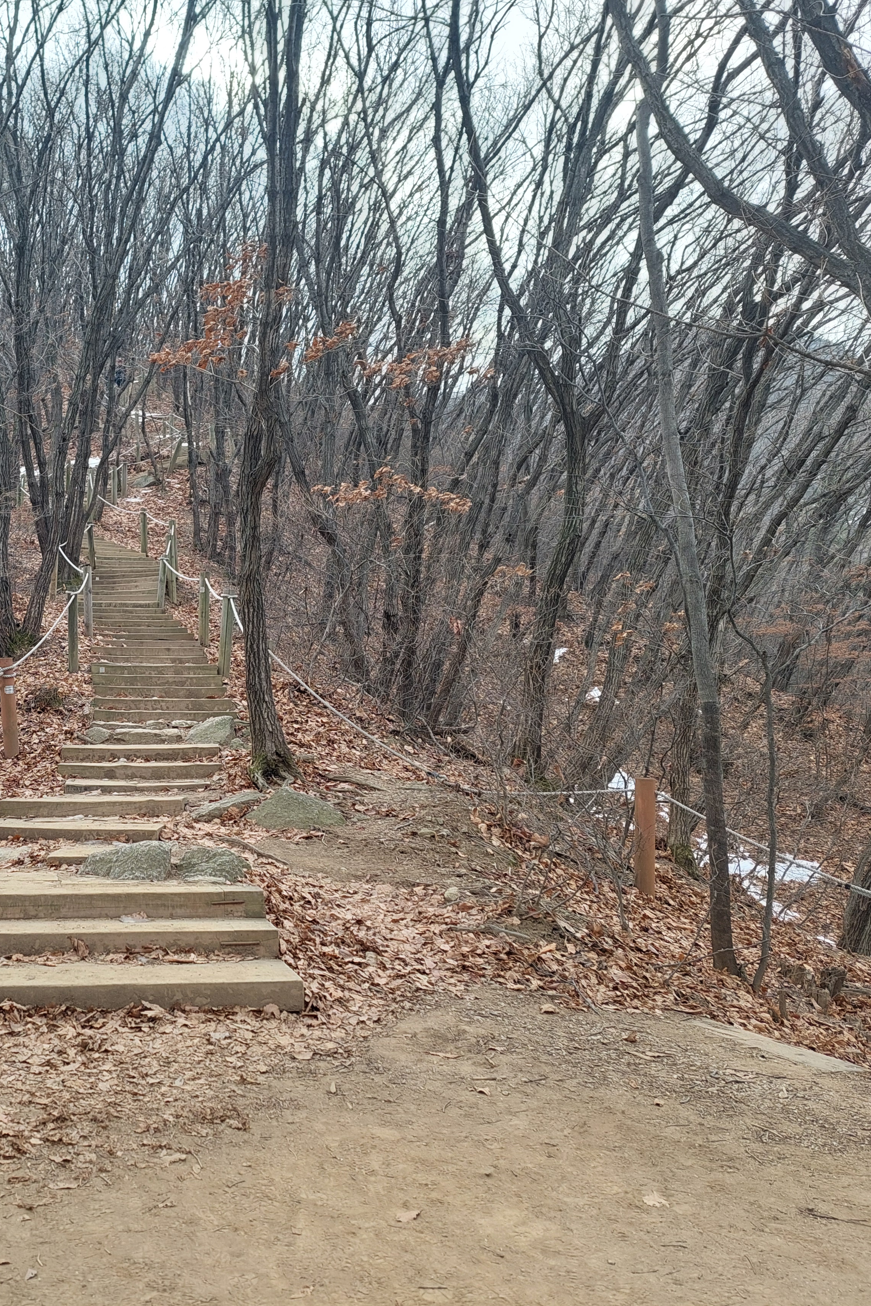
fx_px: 1270
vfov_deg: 54.4
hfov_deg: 35.4
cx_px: 71
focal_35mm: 35
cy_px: 651
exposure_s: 1/261
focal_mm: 5.23
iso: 40
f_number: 1.8
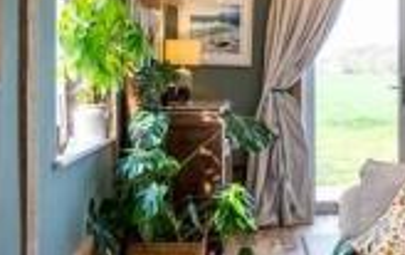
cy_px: 85
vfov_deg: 20.0
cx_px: 332
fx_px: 718
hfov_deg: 30.6
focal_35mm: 65
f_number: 7.1
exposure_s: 1/60
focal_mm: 10.5
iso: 250
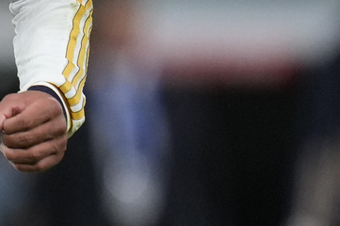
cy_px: -139
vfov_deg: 0.9
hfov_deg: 1.3
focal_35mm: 1553
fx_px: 14654
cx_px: -180
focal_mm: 400
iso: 2000
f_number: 2.8
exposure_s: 1/2000
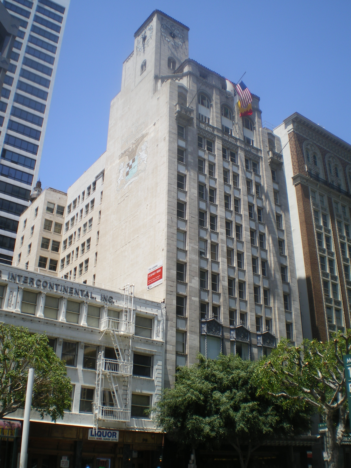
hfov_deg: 39.7
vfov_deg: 51.4
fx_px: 487
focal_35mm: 36
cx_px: 176
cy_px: 234
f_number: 4.6
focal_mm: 6.3
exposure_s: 1/320
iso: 50
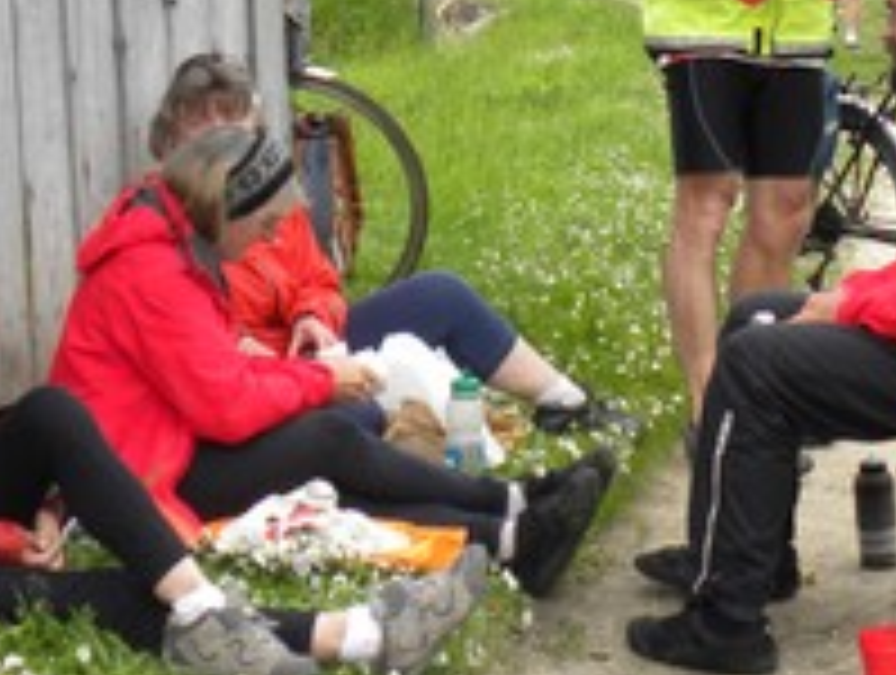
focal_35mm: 104
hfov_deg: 18.8
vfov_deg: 14.2
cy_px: 86
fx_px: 2697
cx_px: 576
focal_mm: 8.2
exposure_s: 1/166
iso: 64
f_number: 4
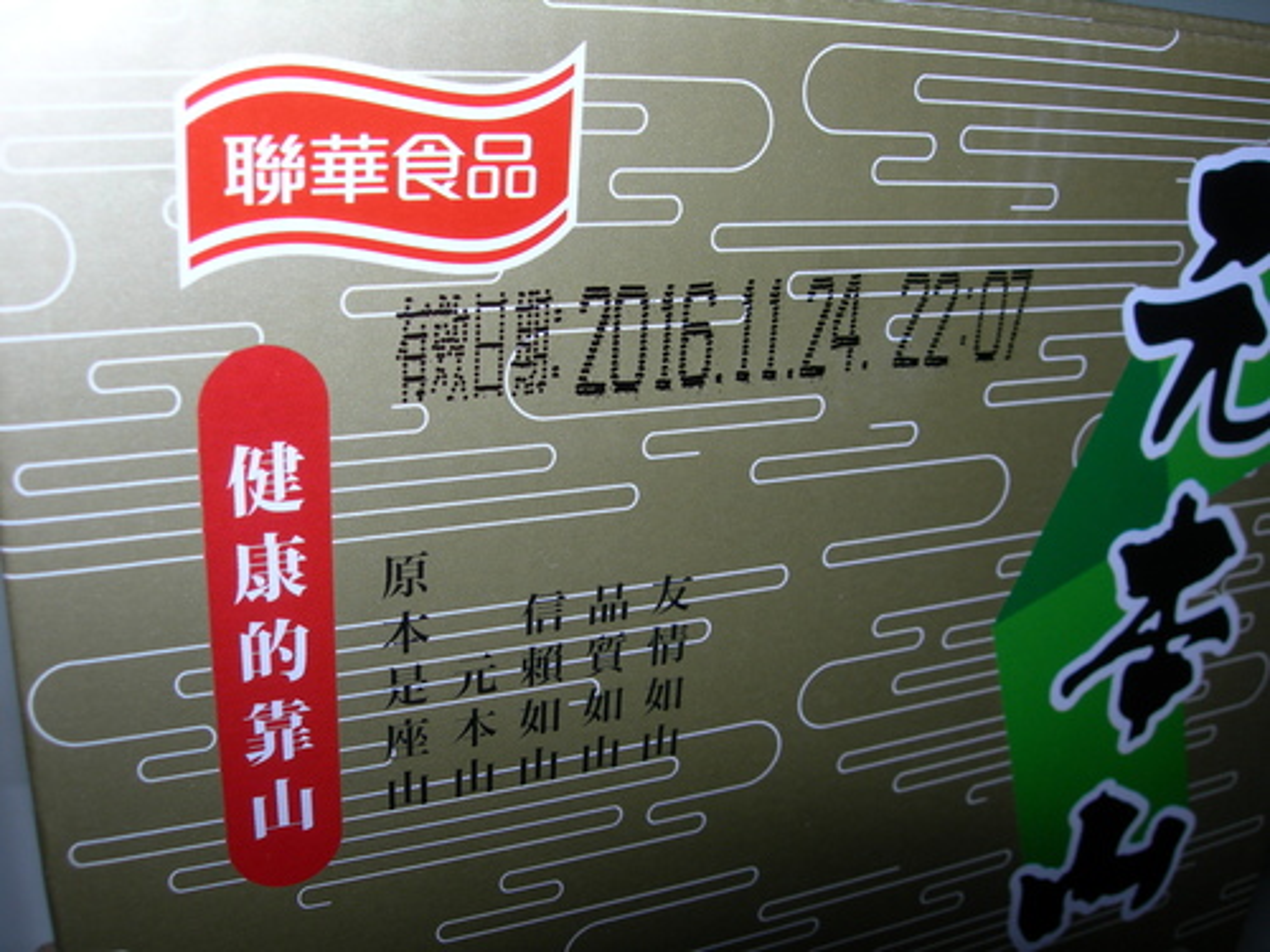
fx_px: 1394
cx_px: 635
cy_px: 476
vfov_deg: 37.7
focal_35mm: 38
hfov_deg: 49.0
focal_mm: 7.8
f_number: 4.8
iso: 50
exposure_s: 1/60.1
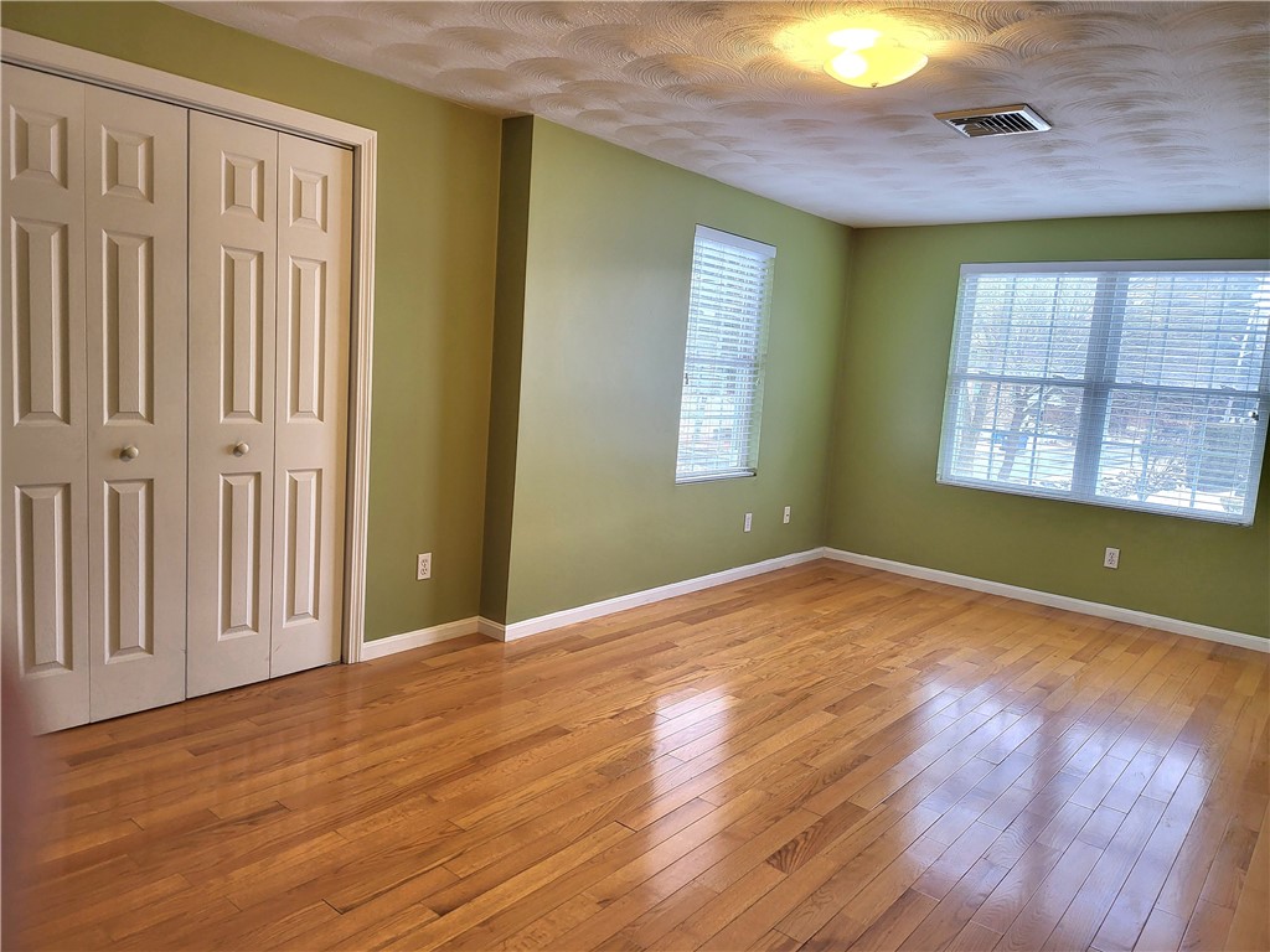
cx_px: 635
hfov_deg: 71.6
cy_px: 476
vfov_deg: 56.8
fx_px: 881
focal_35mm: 24
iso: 160
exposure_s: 1/120
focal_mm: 5
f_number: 1.8
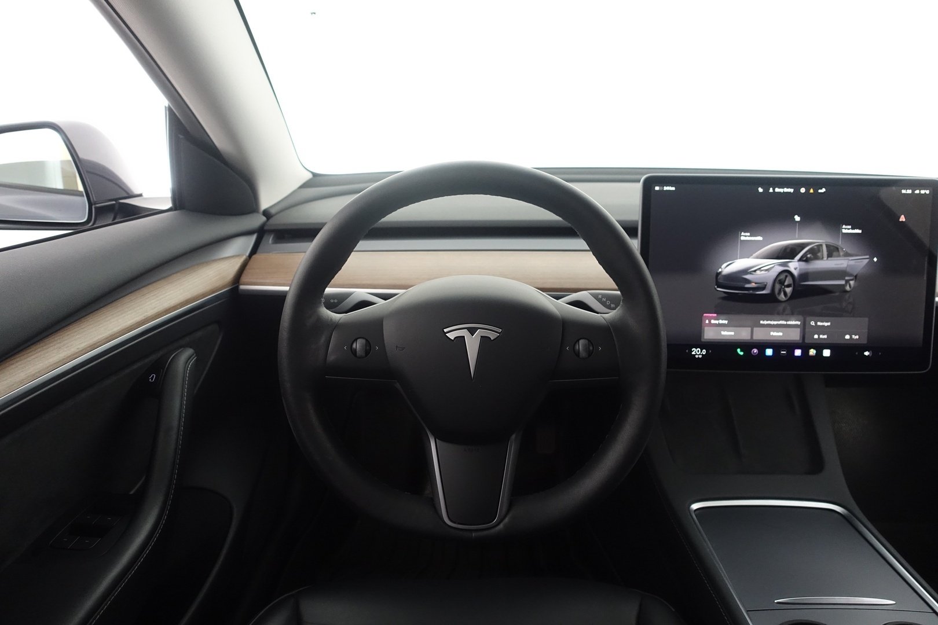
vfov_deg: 53.1
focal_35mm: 24
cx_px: 469
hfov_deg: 73.7
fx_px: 625
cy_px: 312
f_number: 2.5
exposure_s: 1/30
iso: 1000
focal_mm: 8.8
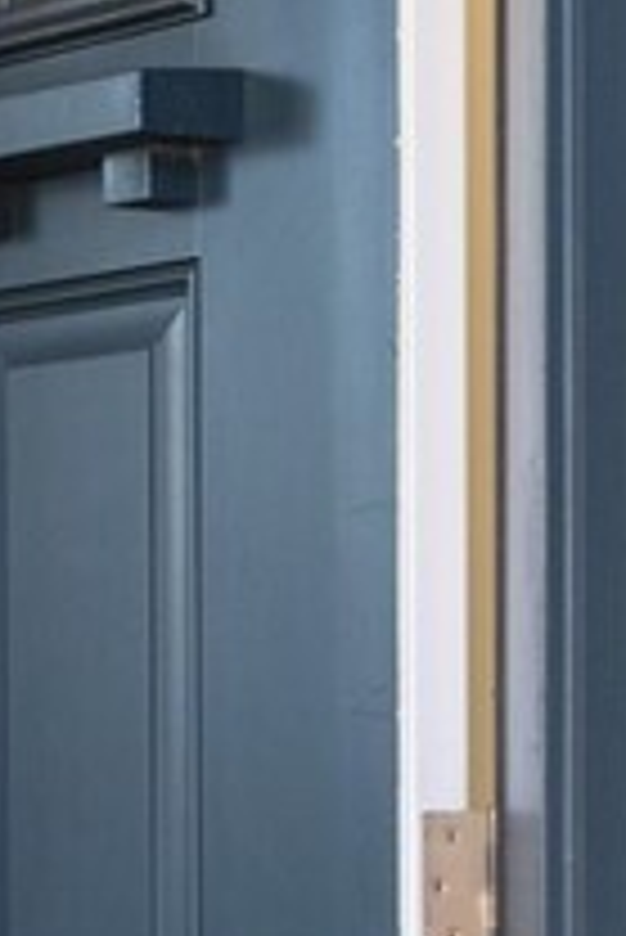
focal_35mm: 176
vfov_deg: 11.6
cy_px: 855
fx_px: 4595
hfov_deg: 7.6
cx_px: -477
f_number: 7.1
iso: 500
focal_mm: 25.5
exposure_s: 1/20
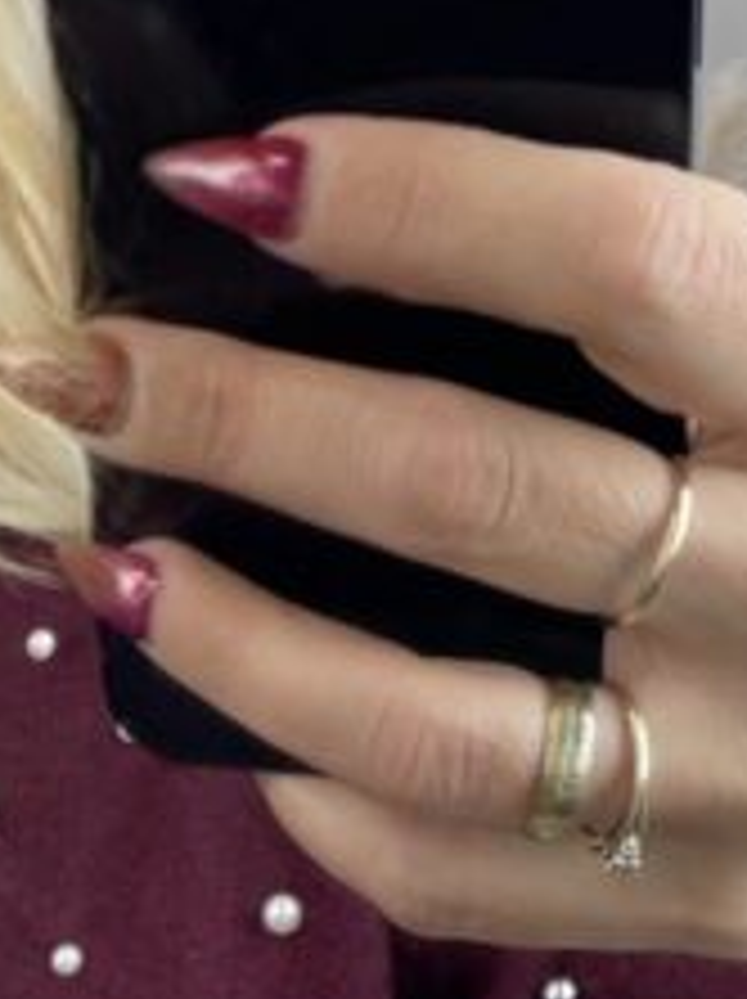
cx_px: -86
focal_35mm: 120
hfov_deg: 12.1
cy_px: 1066
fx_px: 3459
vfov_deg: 16.0
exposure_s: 1/100
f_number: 1.6
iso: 32
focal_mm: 4.2
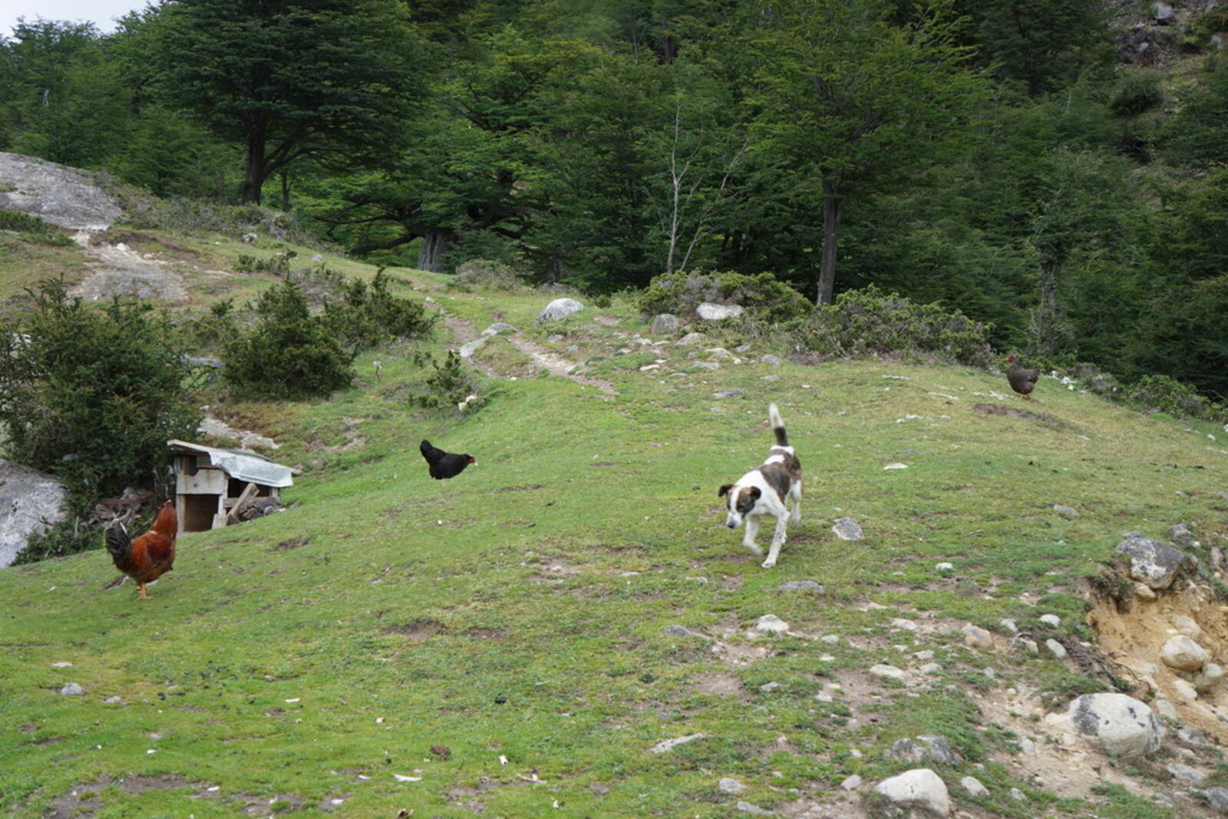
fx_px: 2047
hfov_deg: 33.4
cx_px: 614
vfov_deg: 22.6
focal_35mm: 60
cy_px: 410
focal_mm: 40
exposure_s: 1/80
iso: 125
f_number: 4.5
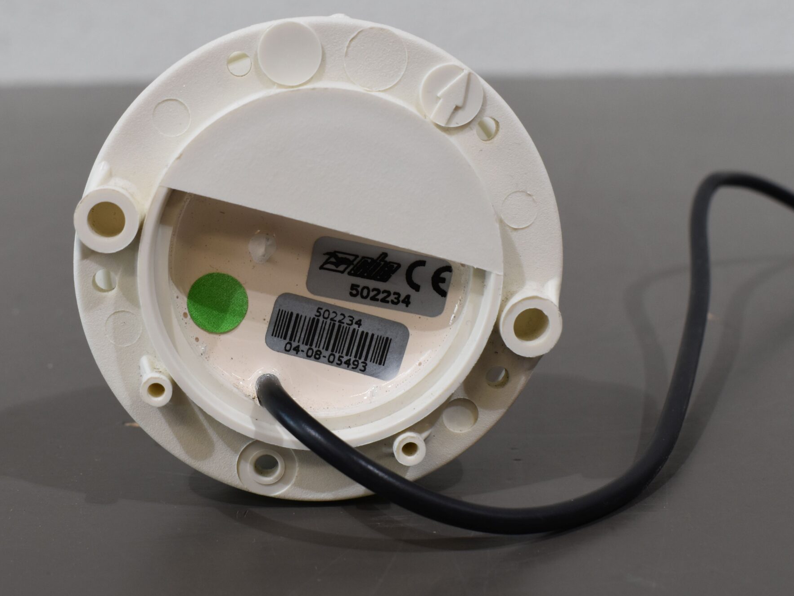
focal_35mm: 61
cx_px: 345
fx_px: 1392
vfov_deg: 24.1
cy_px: 270
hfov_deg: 31.8
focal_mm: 29
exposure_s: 1/60
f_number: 7.1
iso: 400
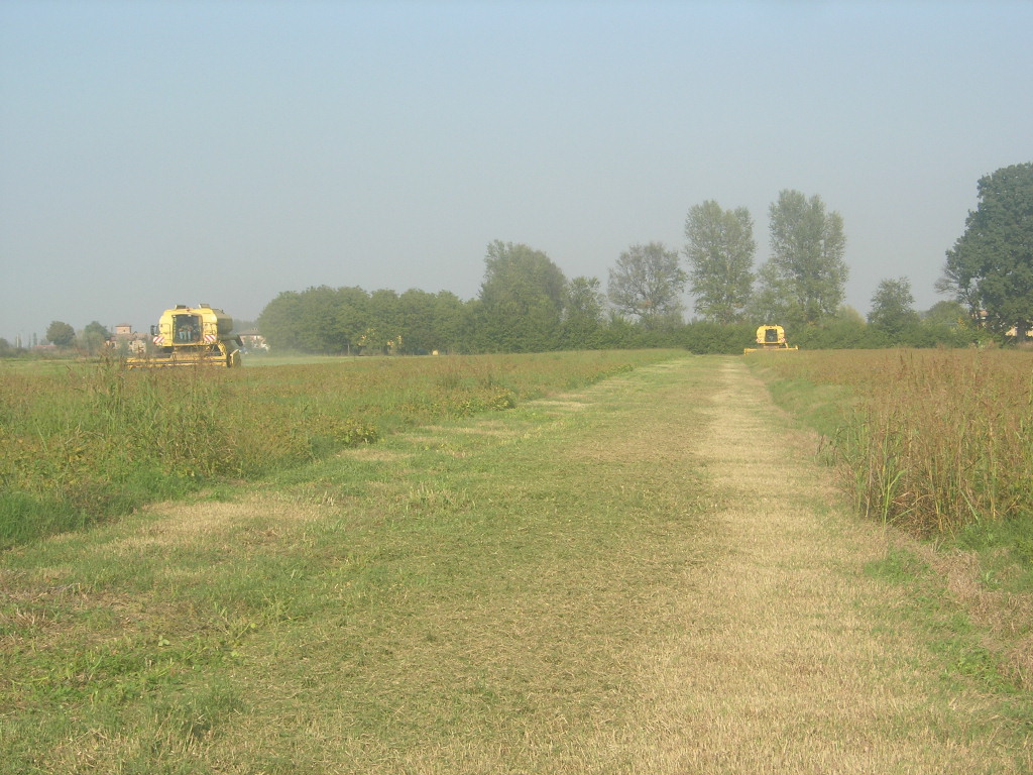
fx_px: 2149
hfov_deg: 27.0
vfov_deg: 20.4
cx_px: 516
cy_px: 388
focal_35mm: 72
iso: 64
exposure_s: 1/227
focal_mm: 14.9
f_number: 6.3
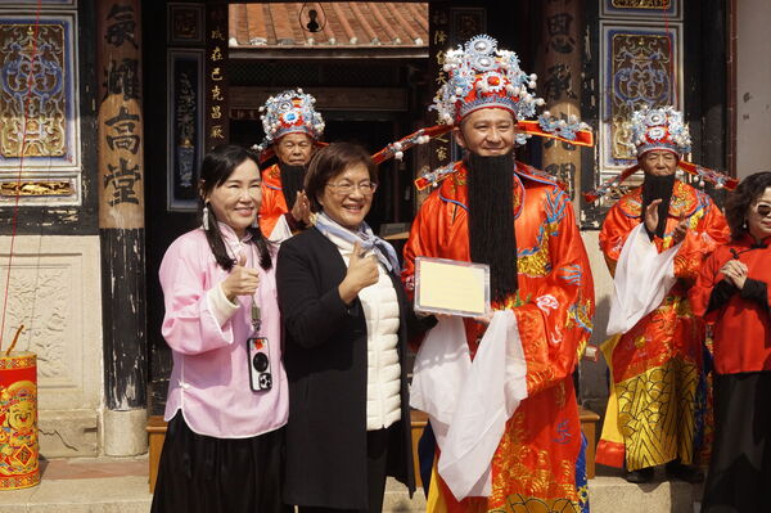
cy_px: 256
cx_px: 386
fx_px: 1123
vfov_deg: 25.7
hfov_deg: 37.9
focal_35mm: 52
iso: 1600
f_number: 11
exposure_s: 1/2000
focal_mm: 35
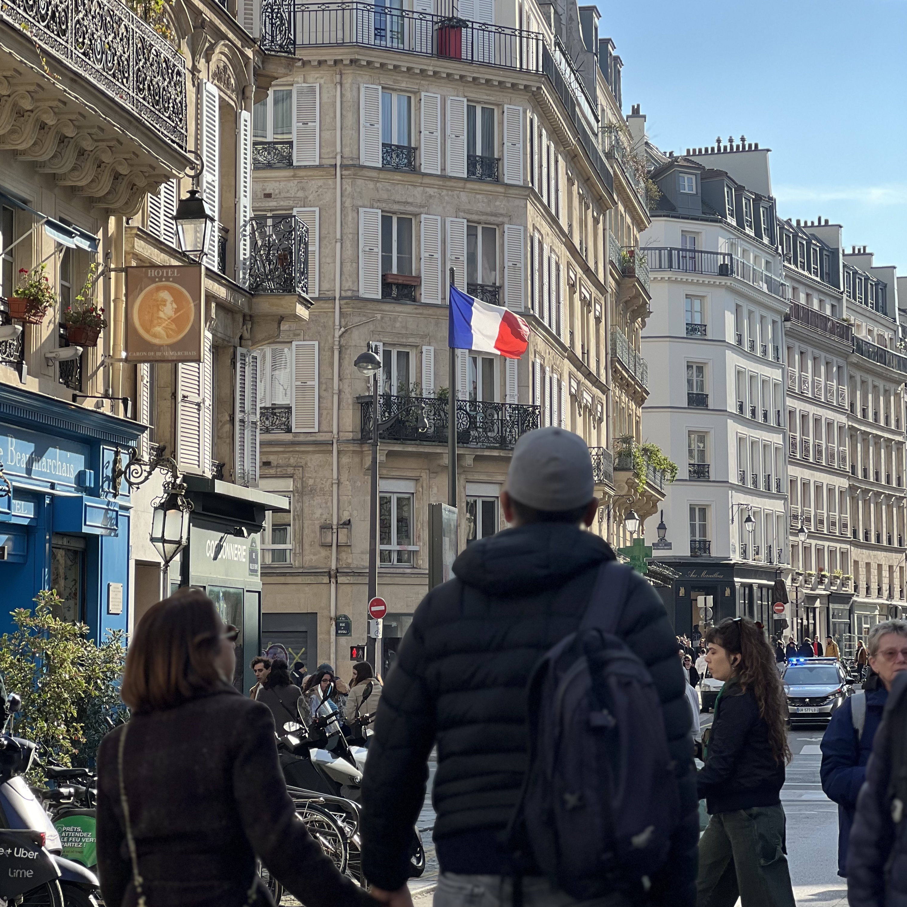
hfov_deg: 19.1
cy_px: 428
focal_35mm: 91
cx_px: 453
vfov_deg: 19.1
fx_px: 2698
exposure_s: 1/305
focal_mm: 9
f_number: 2.8
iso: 25
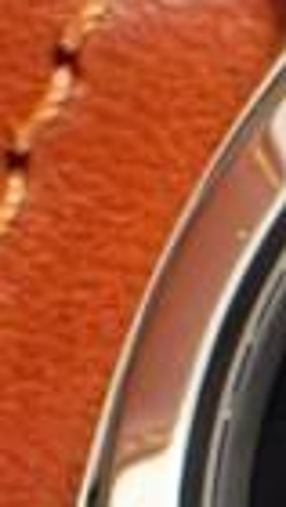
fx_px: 5487
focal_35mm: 408
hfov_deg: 2.9
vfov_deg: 5.3
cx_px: 782
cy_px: 507
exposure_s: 1/50
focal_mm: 14.62
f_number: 4.3
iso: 400
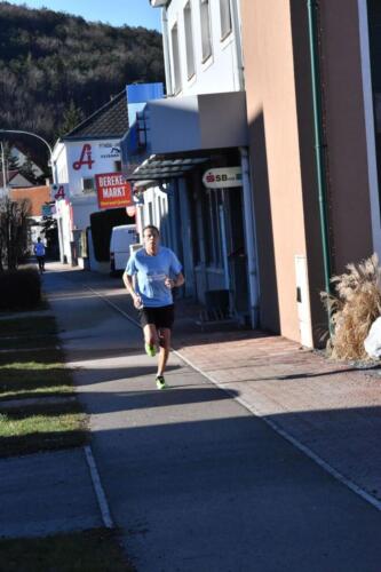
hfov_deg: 8.7
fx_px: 2502
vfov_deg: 13.0
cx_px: 190
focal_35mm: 158
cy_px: 286
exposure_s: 1/1250
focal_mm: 105
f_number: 18
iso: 2000
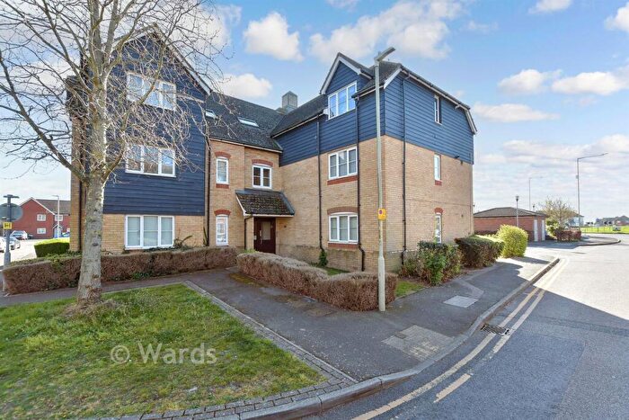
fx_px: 262
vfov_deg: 77.4
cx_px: 314
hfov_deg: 100.4
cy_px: 210
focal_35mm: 15
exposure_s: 1/125
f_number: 6.3
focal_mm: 10
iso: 160
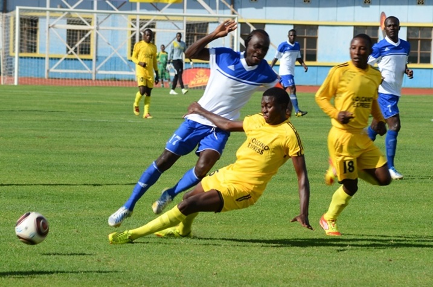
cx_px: 216
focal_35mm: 285
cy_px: 144
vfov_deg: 4.8
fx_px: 3421
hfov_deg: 7.2
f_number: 10
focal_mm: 190
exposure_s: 1/320
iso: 250
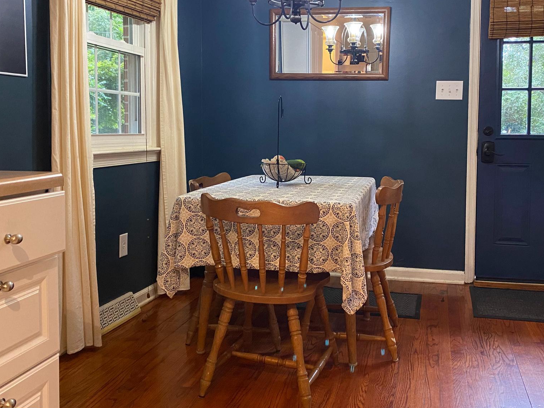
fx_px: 550
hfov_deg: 52.4
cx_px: 318
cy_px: 164
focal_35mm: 35
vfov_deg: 40.5
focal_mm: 4.25
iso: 320
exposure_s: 1/60
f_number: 1.8
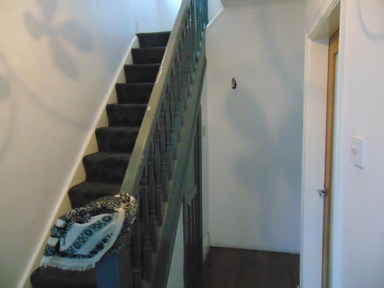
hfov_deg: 69.4
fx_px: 277
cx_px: 192
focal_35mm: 25
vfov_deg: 54.9
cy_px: 144
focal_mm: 4.5
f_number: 3
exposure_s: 1/30
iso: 800
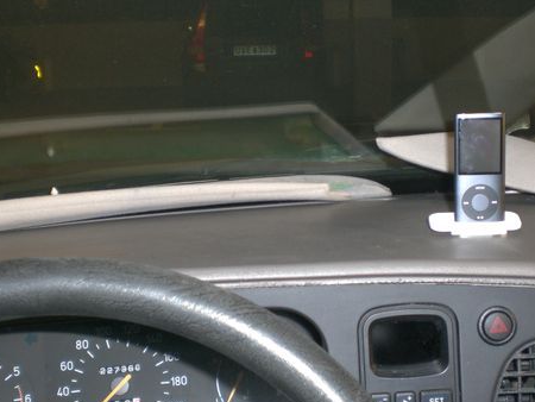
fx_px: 835
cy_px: 200
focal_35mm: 54
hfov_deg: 35.5
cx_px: 296
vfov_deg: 27.1
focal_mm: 6.3
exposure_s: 1/60
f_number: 3.1
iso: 100
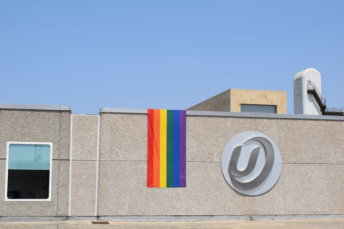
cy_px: 114
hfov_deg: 33.4
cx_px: 172
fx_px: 573
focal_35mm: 60
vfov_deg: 22.6
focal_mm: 40
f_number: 11
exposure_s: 1/500
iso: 200
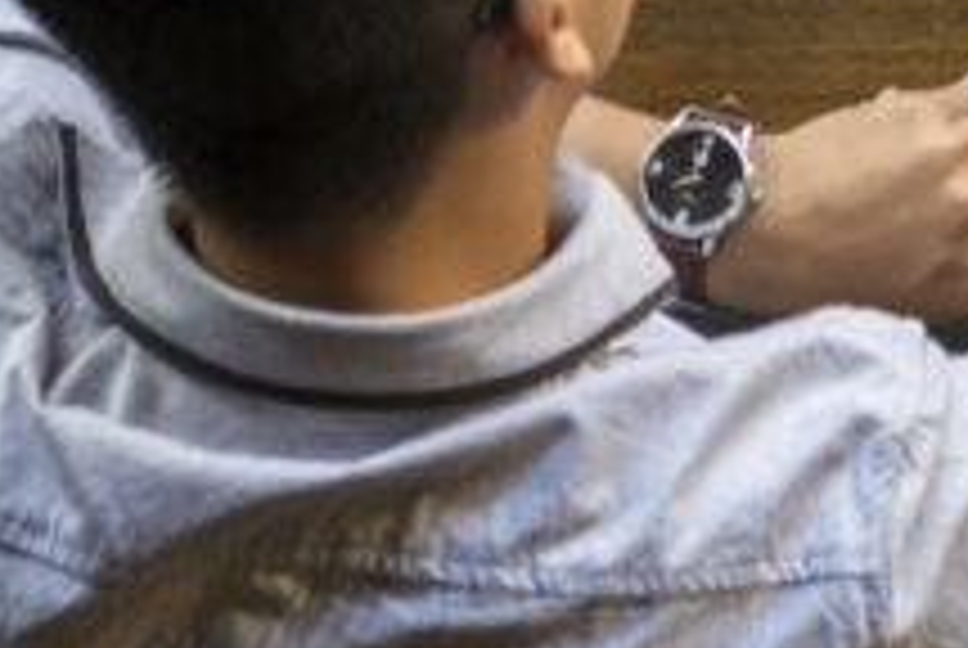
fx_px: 10878
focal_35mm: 404
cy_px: -394
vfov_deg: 3.4
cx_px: 1324
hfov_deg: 5.1
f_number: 4.5
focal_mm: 85
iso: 200
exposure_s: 1/40
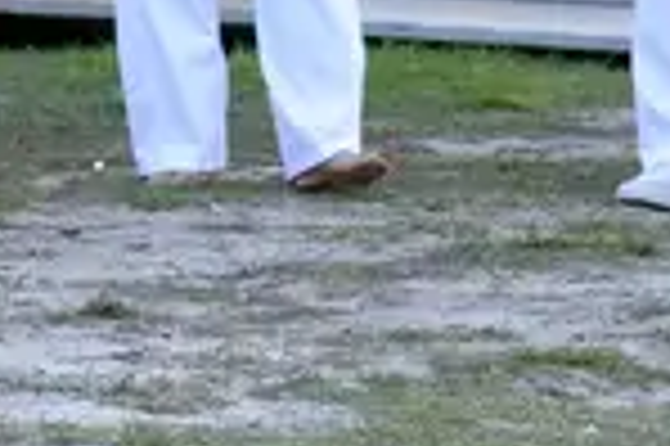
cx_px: 144
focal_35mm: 432
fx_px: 8031
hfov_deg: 4.8
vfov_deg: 3.1
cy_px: -674
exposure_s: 1/200
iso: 200
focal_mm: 50
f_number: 2.8
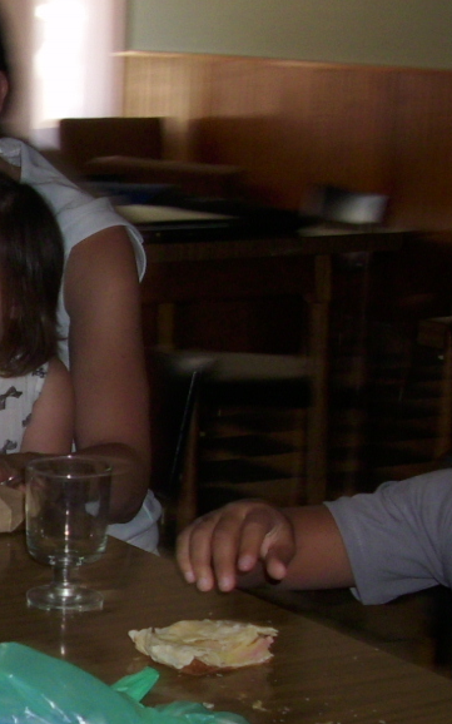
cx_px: -293
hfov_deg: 13.3
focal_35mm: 91
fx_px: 1794
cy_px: 517
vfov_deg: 22.6
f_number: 2.8
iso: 50
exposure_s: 1/30
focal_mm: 6.2
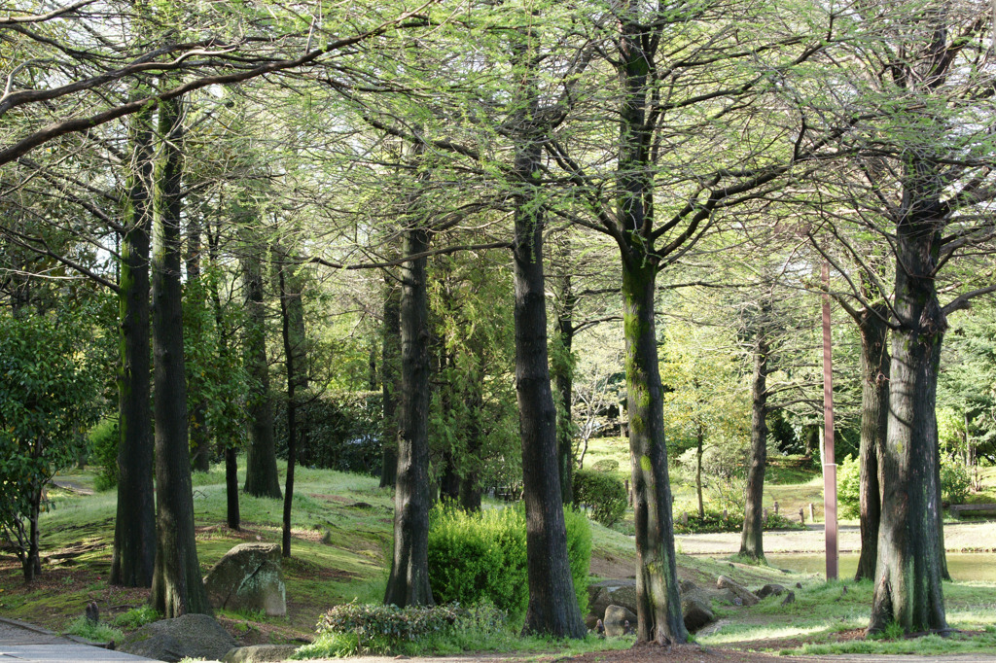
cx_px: 498
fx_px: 2904
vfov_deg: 13.0
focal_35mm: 105
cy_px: 332
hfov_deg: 19.5
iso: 400
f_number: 5.6
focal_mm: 70
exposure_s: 1/125
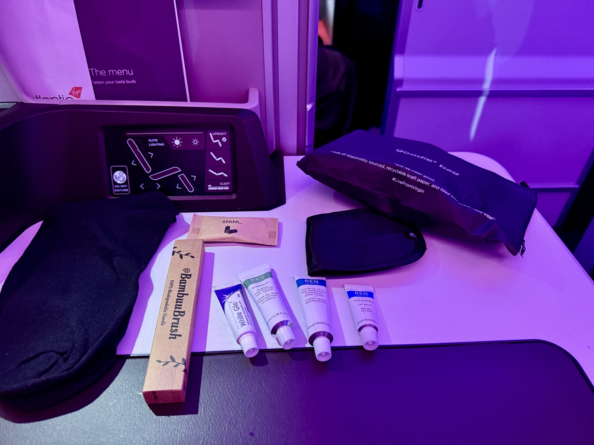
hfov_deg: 71.6
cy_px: 222
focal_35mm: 24
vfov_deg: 56.8
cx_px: 297
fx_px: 412
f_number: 1.78
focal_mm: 6.76
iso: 800
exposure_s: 1/41
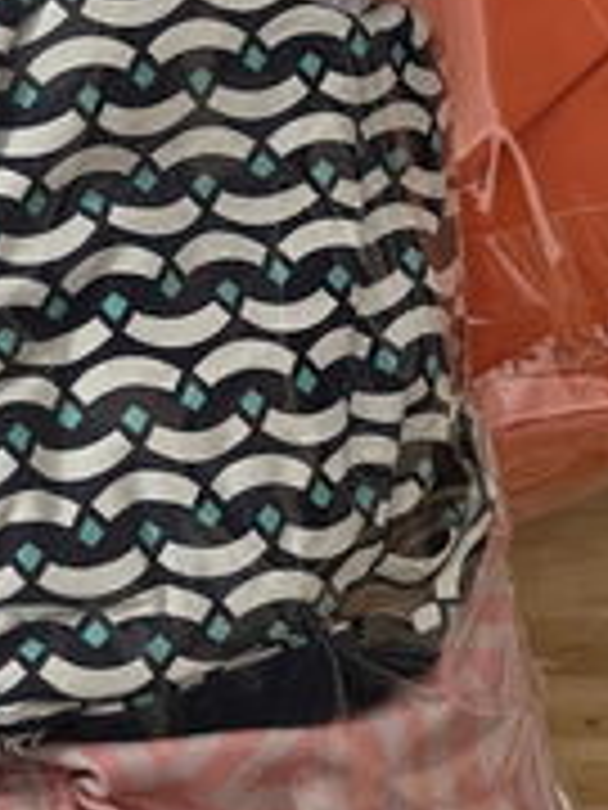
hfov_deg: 17.9
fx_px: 1803
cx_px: -171
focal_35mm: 77
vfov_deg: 24.3
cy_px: 11
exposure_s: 1/60
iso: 400
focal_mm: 5.1
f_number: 1.6
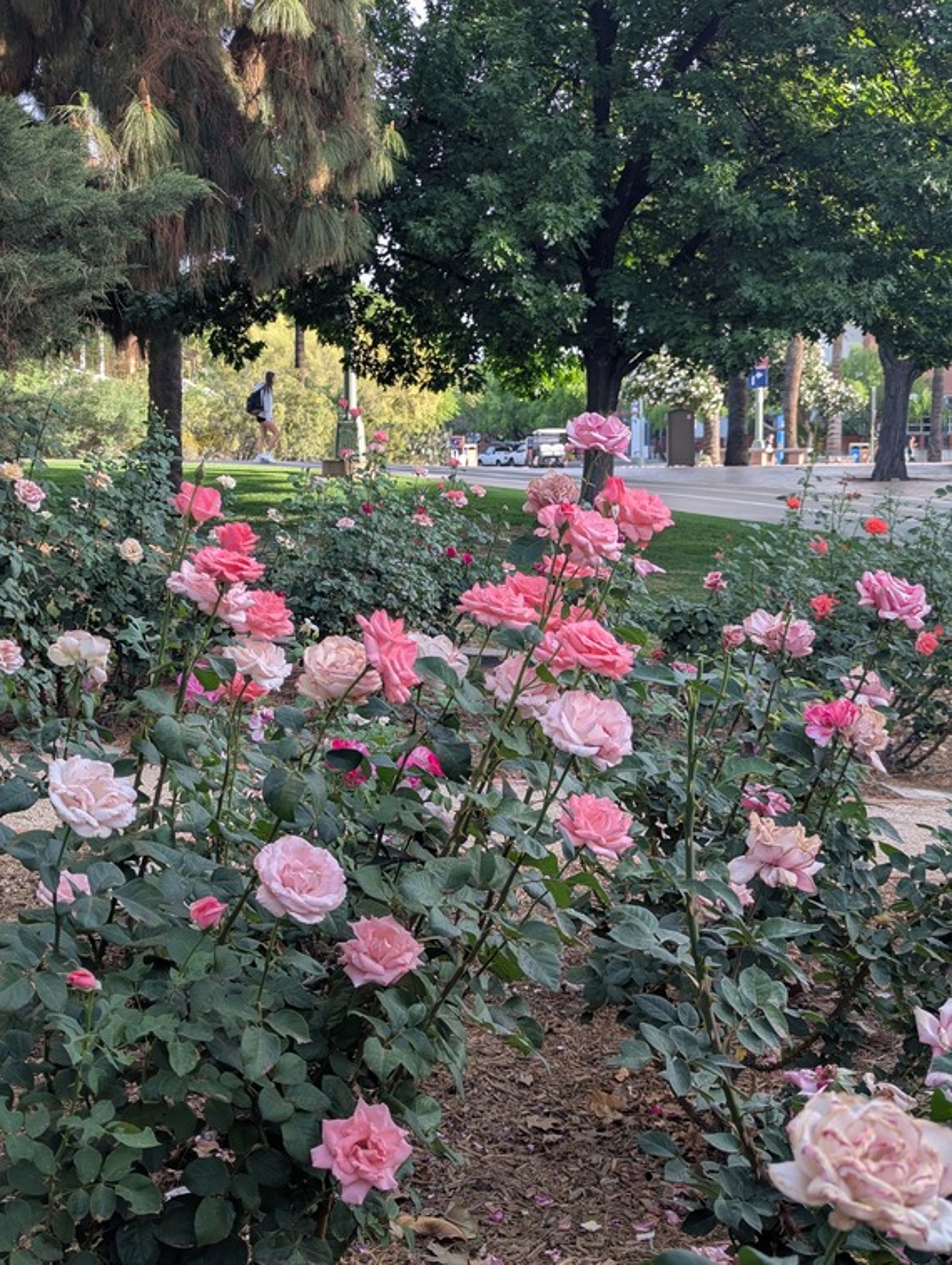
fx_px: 1756
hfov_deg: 30.3
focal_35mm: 48
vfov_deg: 39.6
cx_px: 476
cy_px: 632
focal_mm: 6.81
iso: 41
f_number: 1.85
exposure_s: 1/288
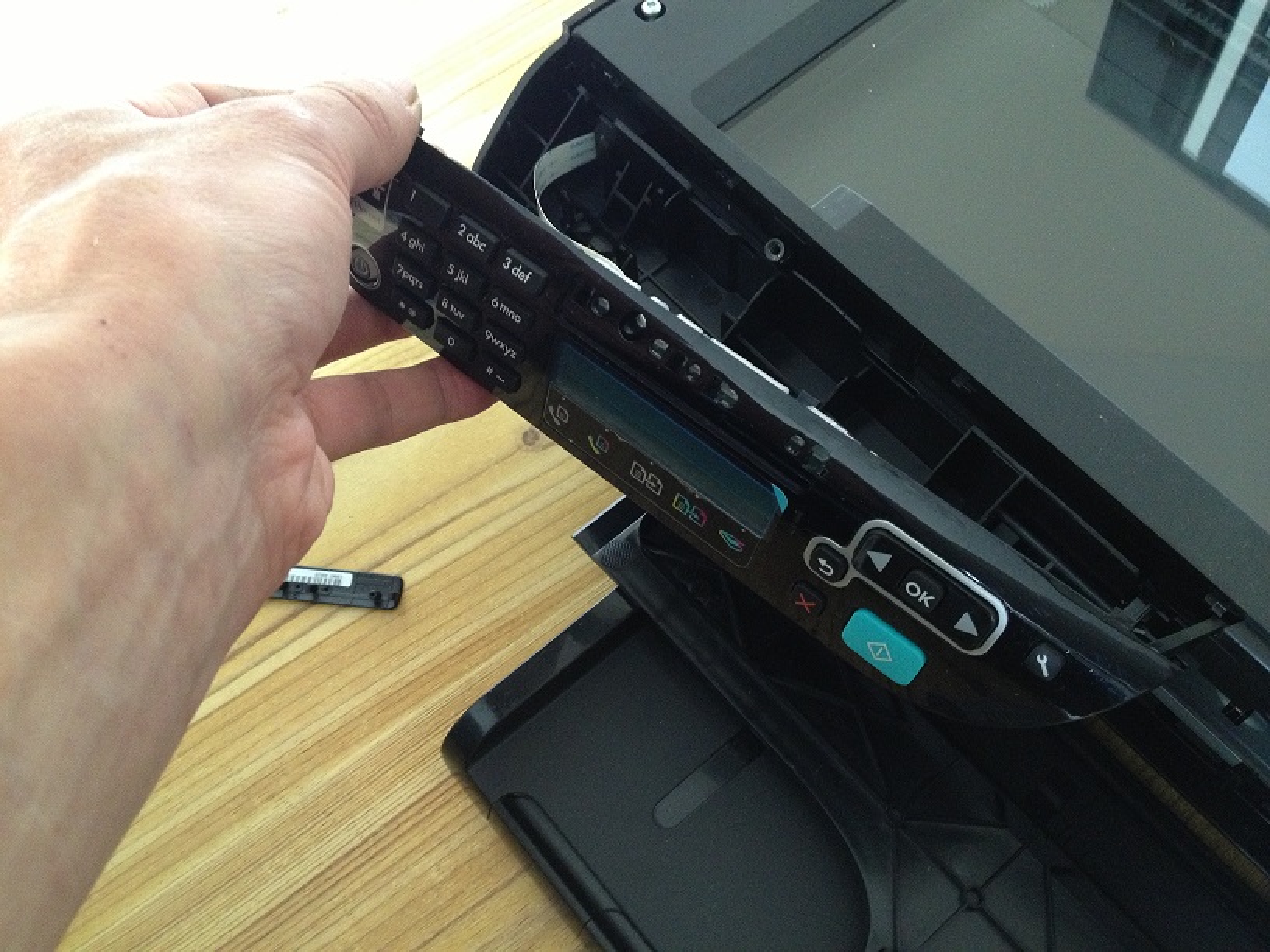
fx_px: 1284
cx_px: 635
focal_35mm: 35
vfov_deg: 40.7
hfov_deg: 52.6
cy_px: 476
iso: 320
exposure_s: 1/20
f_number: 2.4
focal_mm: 4.28
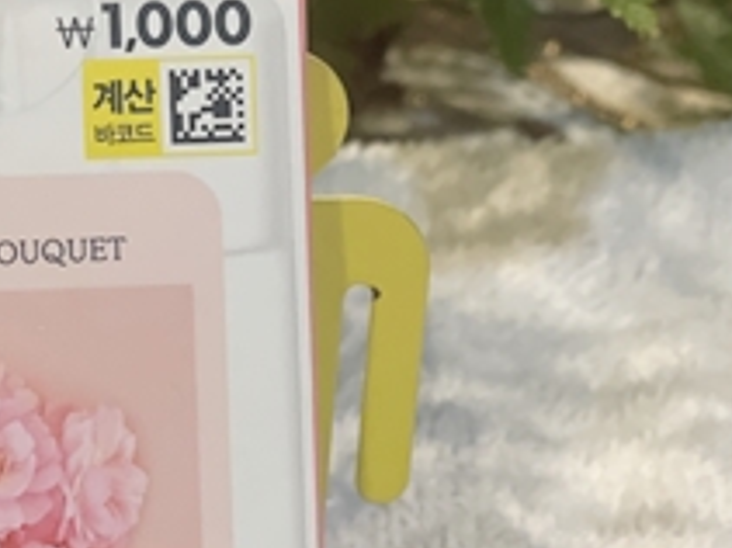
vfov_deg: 8.9
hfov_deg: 11.8
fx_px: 3508
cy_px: 423
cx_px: -24
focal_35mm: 166
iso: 320
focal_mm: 7.5
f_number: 2.2
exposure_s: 1/30
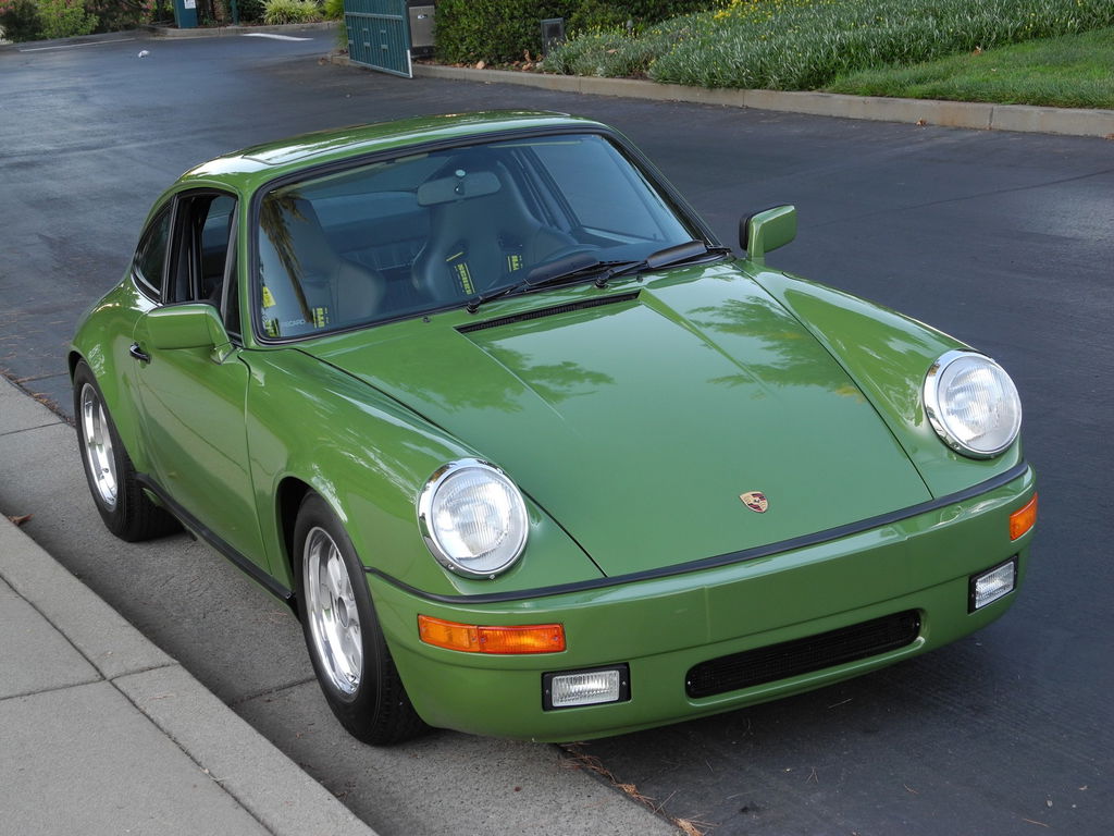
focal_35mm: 76
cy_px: 418
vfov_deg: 19.4
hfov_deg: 25.7
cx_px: 557
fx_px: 2446
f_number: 4
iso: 100
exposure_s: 1/36.2
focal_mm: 16.3
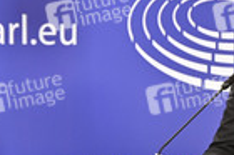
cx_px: 44
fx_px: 4188
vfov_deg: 2.1
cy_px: 137
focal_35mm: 645
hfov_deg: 3.2
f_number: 2.8
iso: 1000
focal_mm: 200
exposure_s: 1/320
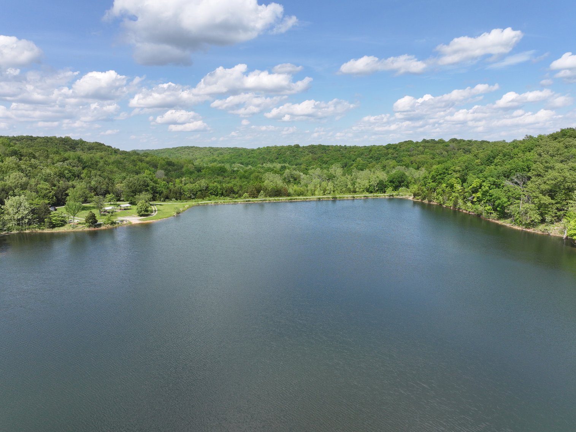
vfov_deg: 56.8
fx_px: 399
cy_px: 216
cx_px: 288
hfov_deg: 71.6
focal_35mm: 24
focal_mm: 12.29
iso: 120
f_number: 2.8
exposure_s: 1/1600
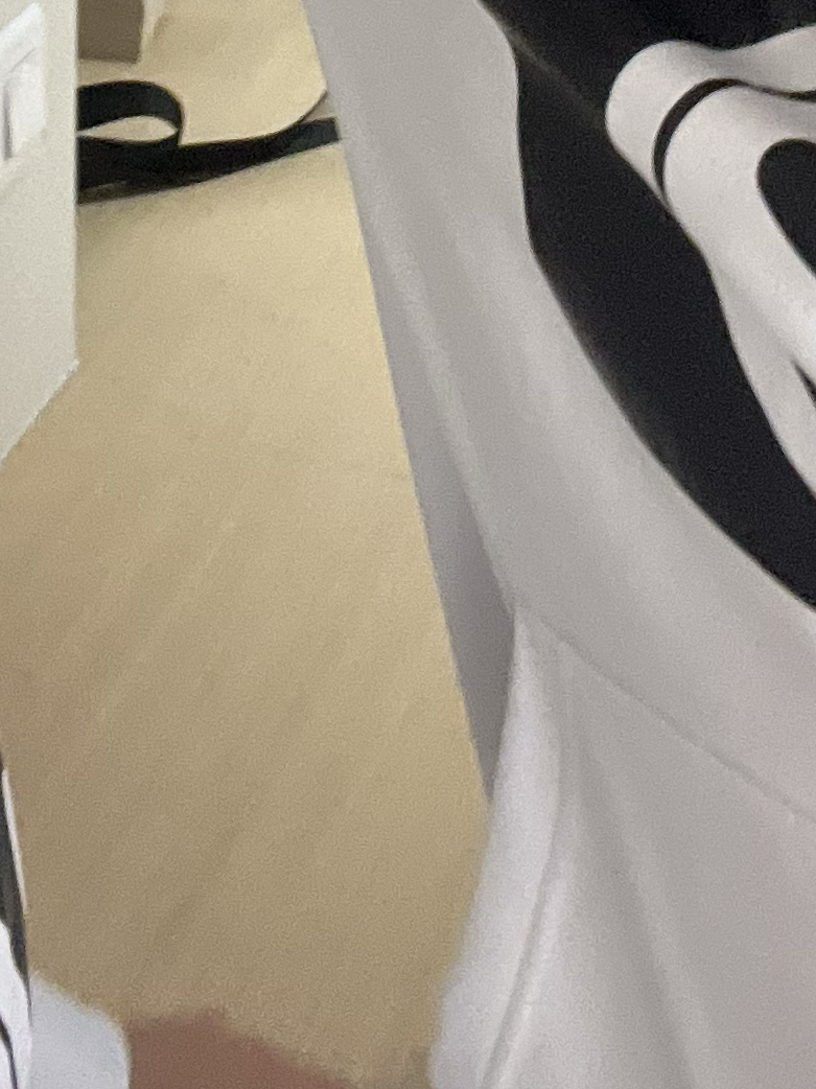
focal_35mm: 89
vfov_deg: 18.3
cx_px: 280
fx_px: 2798
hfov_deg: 16.6
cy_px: -758
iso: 320
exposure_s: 1/33
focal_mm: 2.71
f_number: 2.2
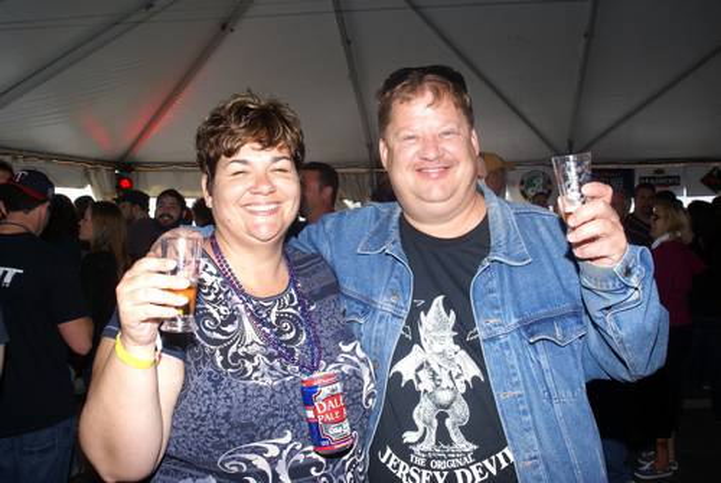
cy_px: 242
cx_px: 360
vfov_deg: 37.0
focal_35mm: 36
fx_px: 722
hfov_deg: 53.1
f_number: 13
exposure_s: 1/60
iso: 400
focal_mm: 24
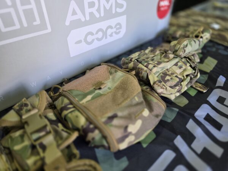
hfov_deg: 73.9
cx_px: 114
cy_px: 86
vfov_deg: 58.9
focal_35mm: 23
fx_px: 151
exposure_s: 1/100
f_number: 1.7
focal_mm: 6.3
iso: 100
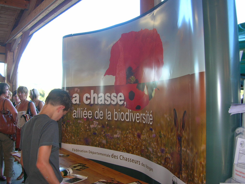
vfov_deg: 40.7
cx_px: 122
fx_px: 248
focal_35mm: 35
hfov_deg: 52.6
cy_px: 92
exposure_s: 1/30
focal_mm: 5.8
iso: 50
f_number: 2.8
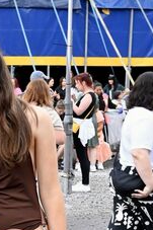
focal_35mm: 113
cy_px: 176
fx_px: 721
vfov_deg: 18.0
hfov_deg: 11.5
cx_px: -95
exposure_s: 1/160
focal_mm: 32
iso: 640
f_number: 5.6
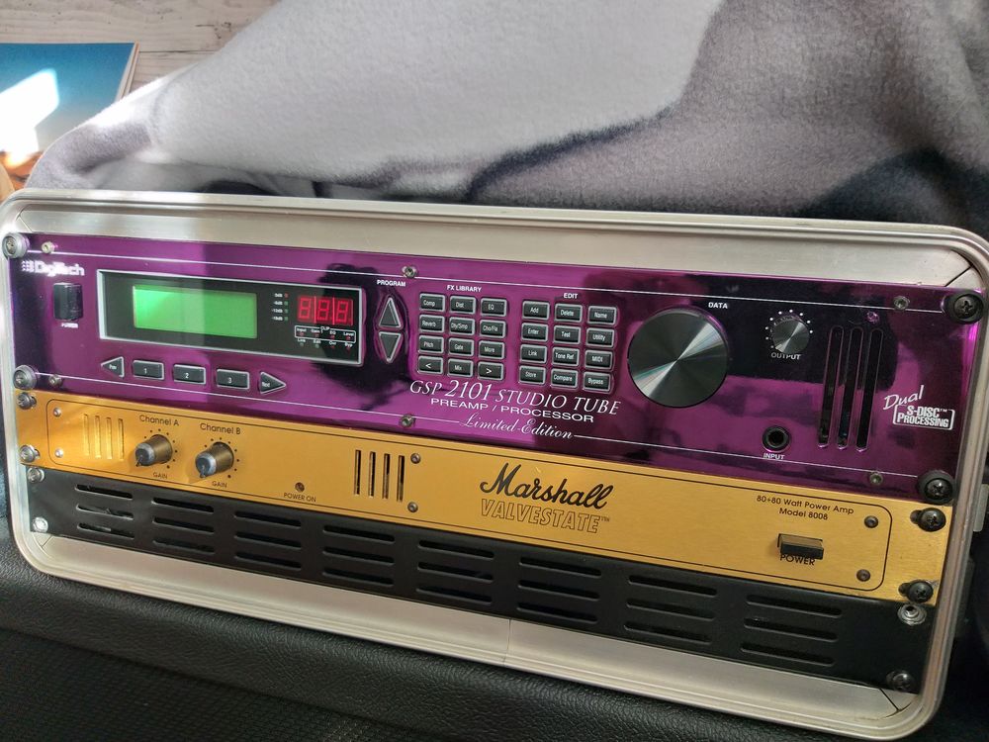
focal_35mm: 26
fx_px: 743
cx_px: 494
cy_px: 371
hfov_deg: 67.3
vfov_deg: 53.1
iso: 100
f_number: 1.7
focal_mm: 3.93
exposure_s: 1/50
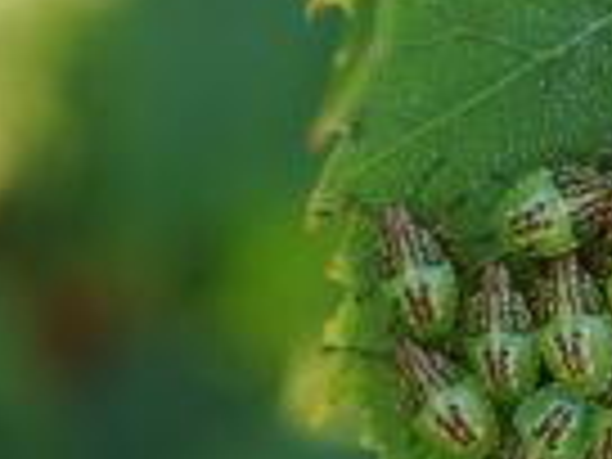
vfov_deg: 5.4
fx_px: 4862
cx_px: 612
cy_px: 335
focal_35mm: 275
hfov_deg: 7.2
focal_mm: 30
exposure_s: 1/80
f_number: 5.6
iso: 200
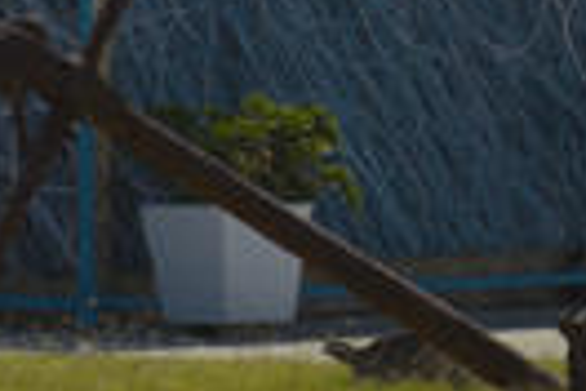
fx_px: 7764
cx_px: 1936
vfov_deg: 2.9
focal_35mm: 477
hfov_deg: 4.1
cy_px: -196
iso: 100
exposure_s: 1/750
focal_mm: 48
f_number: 6.7
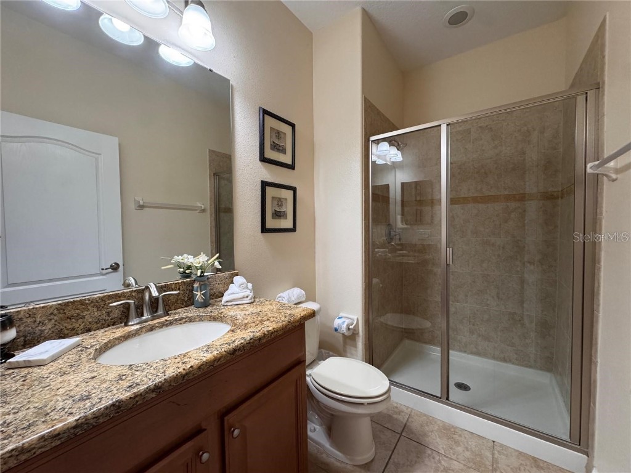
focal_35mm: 14
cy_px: 236
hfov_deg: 102.1
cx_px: 316
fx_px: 255
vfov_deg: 85.7
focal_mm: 2.22
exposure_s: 1/120
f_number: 2.2
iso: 320
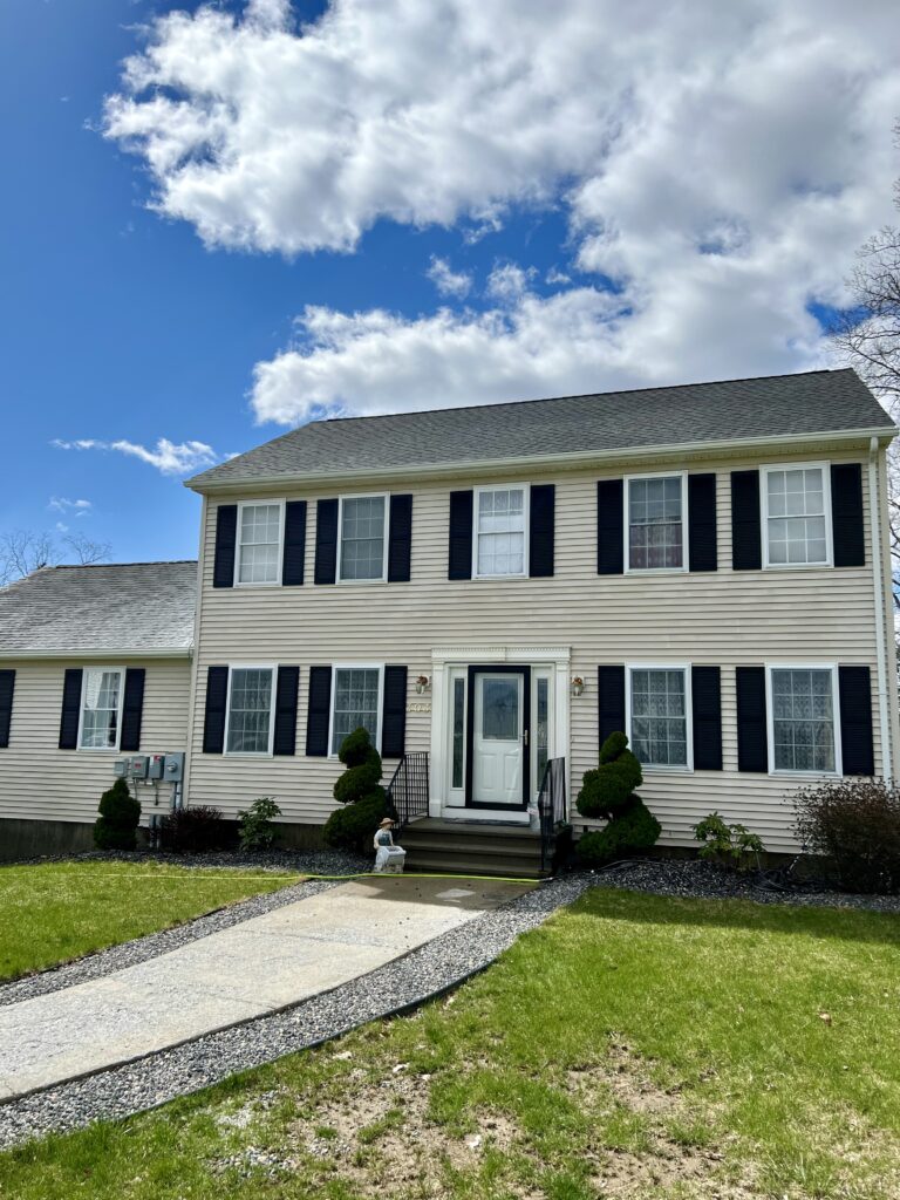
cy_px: 600
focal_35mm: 26
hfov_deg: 53.1
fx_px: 901
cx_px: 450
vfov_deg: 67.3
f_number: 1.5
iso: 50
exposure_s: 1/10309
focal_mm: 5.7
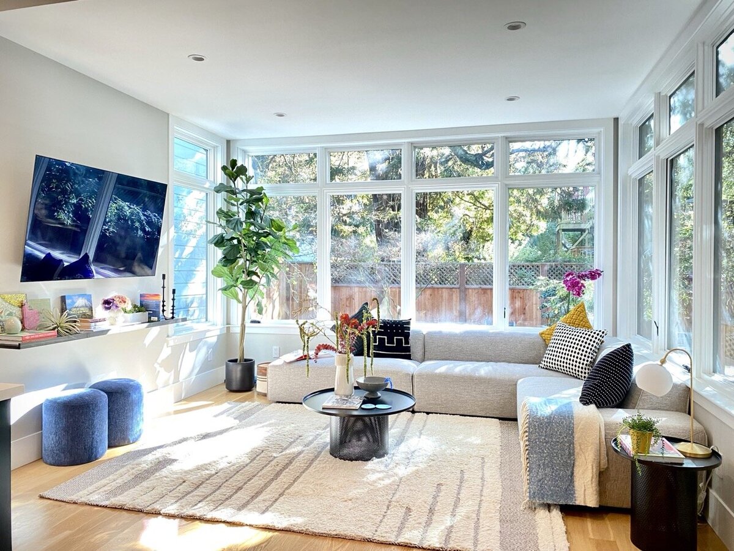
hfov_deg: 67.3
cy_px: 276
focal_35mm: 26
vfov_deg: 53.1
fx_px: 551
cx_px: 367
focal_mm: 4.25
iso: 160
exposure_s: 1/60
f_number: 1.8
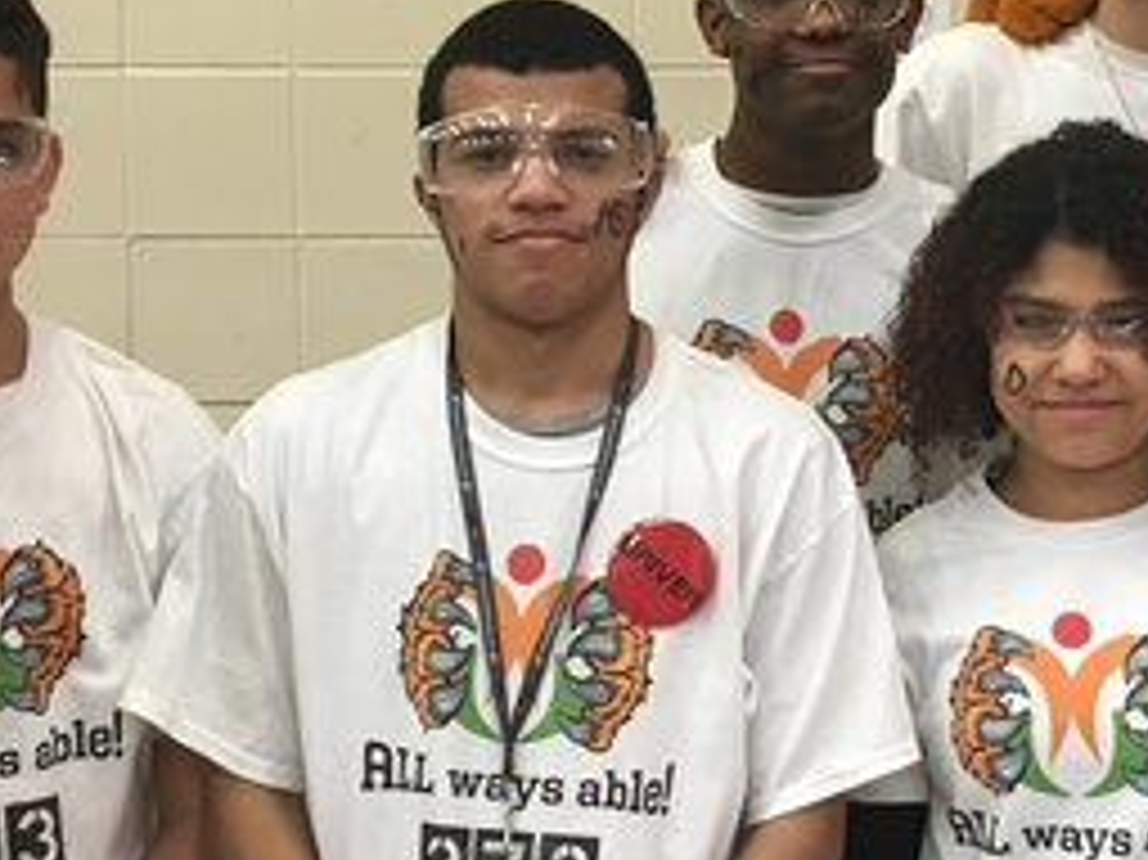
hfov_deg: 23.6
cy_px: 288
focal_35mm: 82
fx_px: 2718
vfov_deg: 17.9
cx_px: 873
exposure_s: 1/30
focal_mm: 4.15
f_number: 2.2
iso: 100
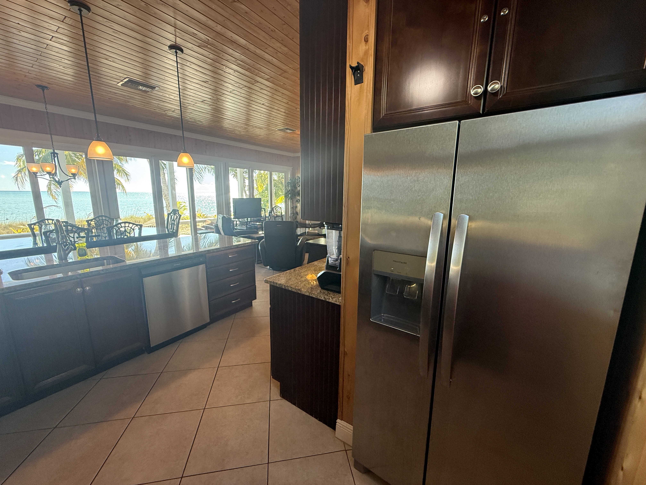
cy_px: 242
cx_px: 323
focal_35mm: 14
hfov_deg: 102.1
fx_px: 261
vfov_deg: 85.7
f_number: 2.2
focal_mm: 2.22
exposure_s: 1/120
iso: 200
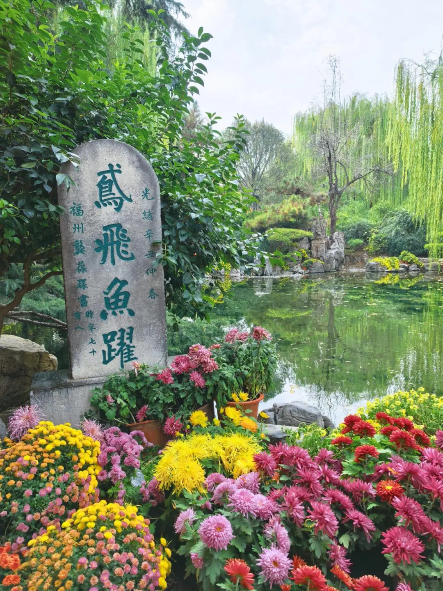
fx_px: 410
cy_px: 296
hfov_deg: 56.8
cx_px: 222
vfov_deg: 71.6
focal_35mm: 24
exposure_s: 1/347
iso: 50
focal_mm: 8.5
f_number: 2
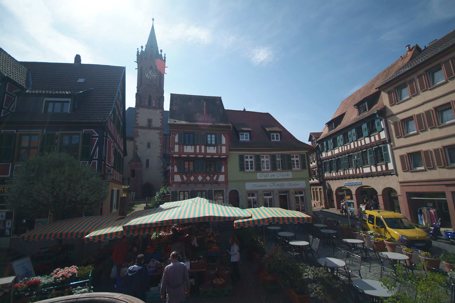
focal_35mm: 15
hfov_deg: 100.4
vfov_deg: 77.3
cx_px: 228
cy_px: 152
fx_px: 190
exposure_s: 1/500
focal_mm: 10
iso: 200
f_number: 4
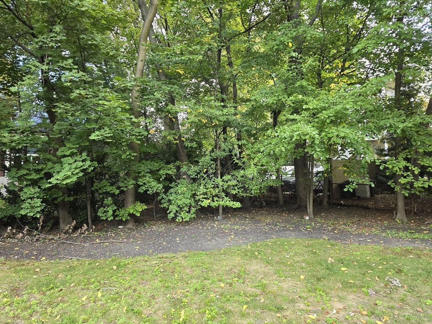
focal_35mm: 23
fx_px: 287
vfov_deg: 58.9
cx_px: 216
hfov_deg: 73.9
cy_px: 162
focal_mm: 6.3
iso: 125
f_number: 1.7
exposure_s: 1/180
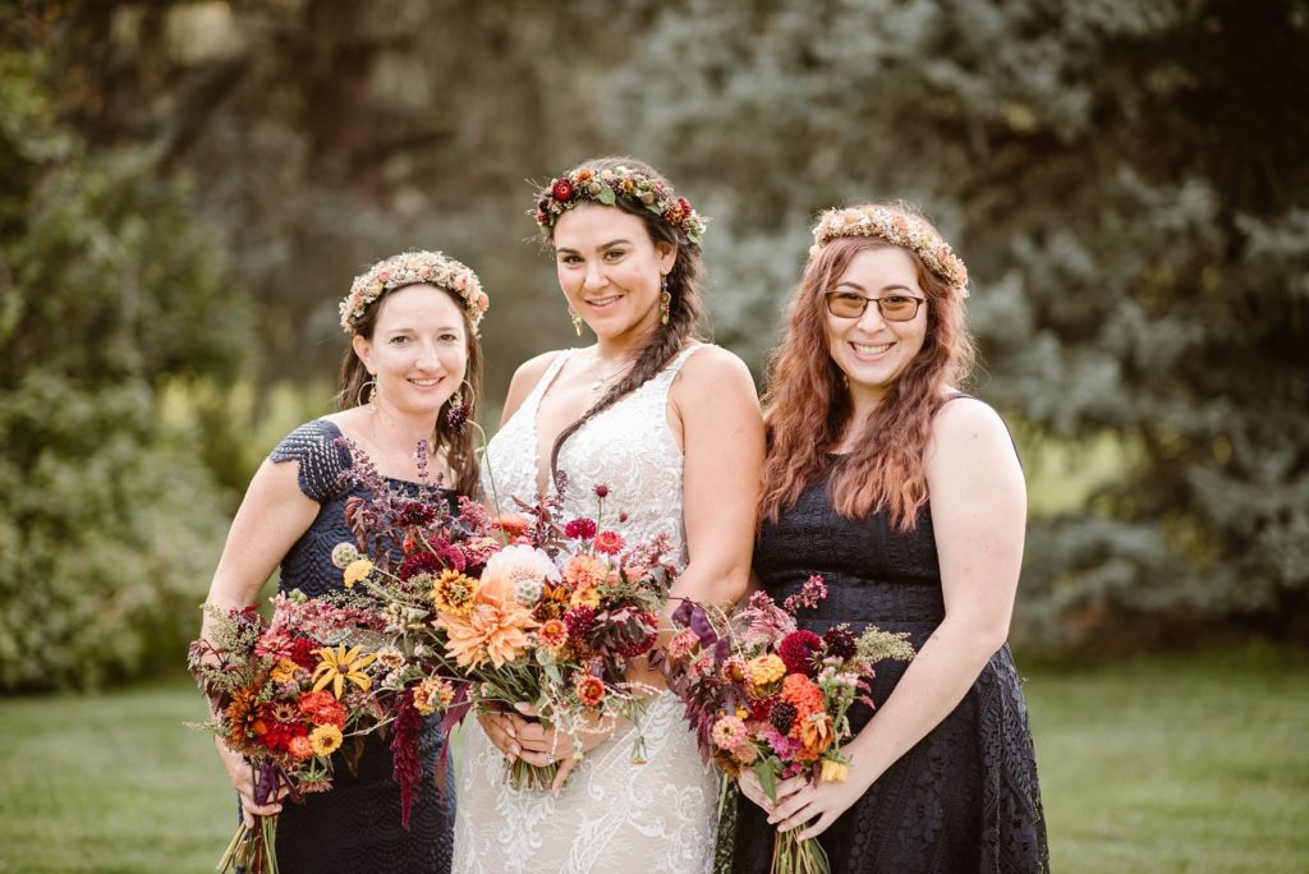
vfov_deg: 16.1
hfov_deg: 23.9
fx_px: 3092
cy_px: 437
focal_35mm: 85
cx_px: 654
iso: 200
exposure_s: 1/500
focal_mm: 85
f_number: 1.8
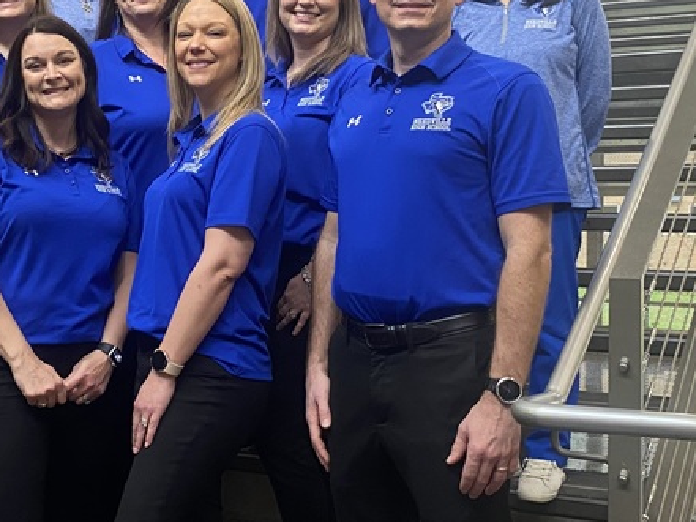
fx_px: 1187
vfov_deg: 24.7
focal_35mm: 59
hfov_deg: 32.1
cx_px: 174
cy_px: 191
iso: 320
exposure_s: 1/40
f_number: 1.8
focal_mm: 4.25
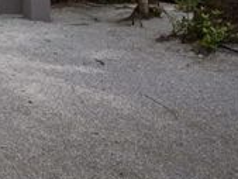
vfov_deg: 20.8
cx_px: -184
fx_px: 440
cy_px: -58
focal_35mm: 64
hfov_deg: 21.1
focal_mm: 16
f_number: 8
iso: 1600
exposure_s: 1/125
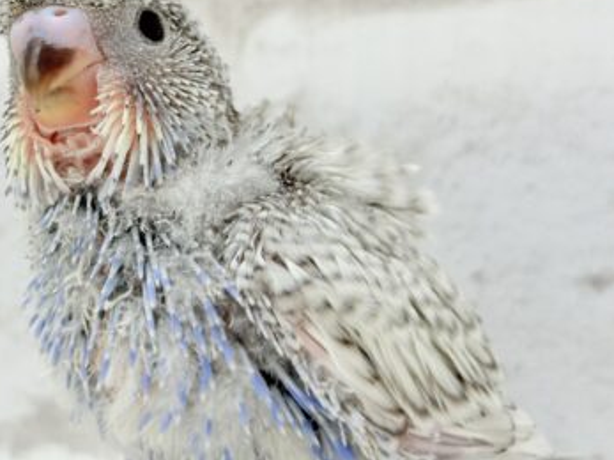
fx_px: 1702
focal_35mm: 96
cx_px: 182
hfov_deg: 20.3
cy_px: 122
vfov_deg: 15.3
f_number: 1.6
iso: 40
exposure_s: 1/50
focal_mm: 5.96
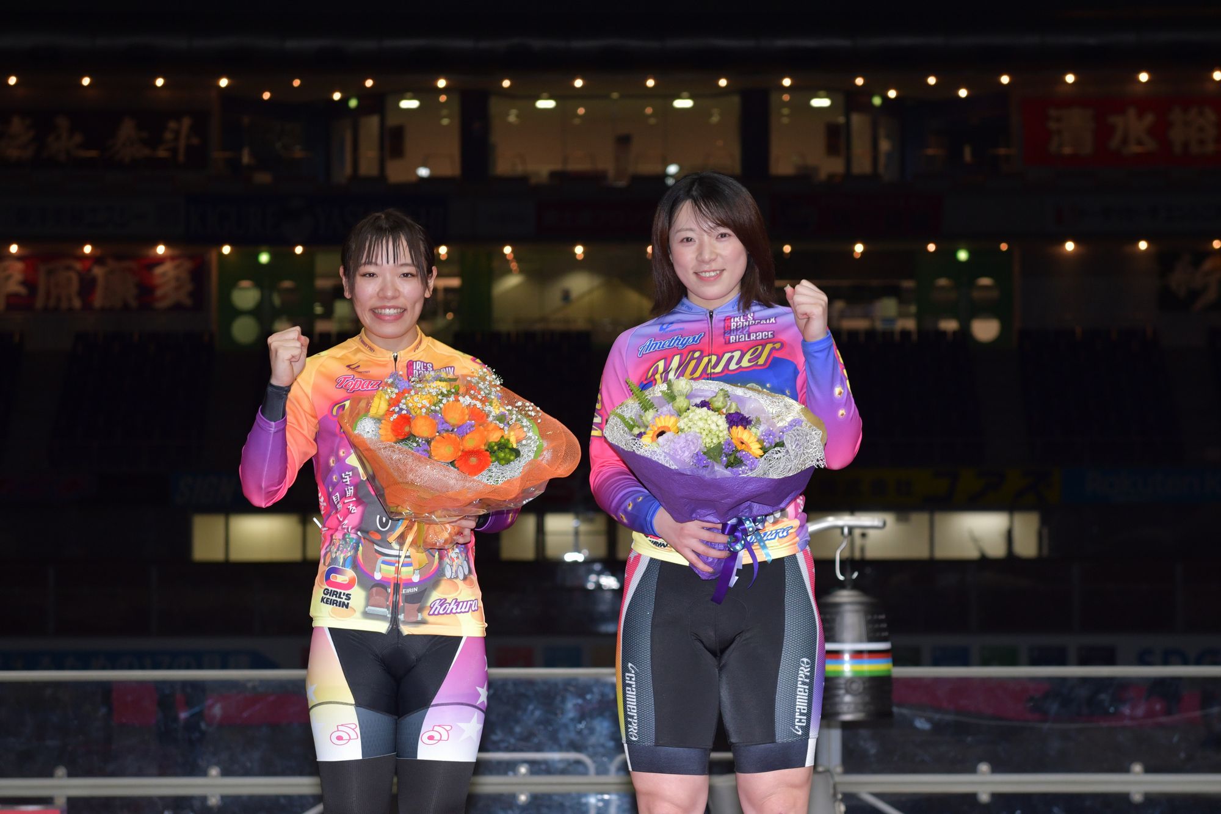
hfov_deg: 19.5
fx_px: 3561
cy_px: 407
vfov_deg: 13.0
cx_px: 610
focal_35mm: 105
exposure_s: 1/125
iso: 640
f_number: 4.5
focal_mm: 70
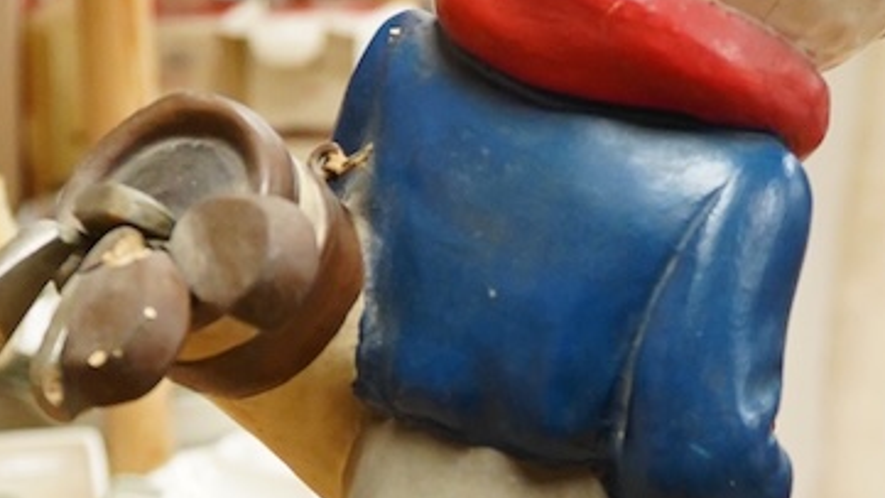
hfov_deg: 14.6
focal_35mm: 147
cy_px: 524
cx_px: 547
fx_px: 3449
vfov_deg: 8.2
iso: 2500
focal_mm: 30
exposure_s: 1/200
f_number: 7.1
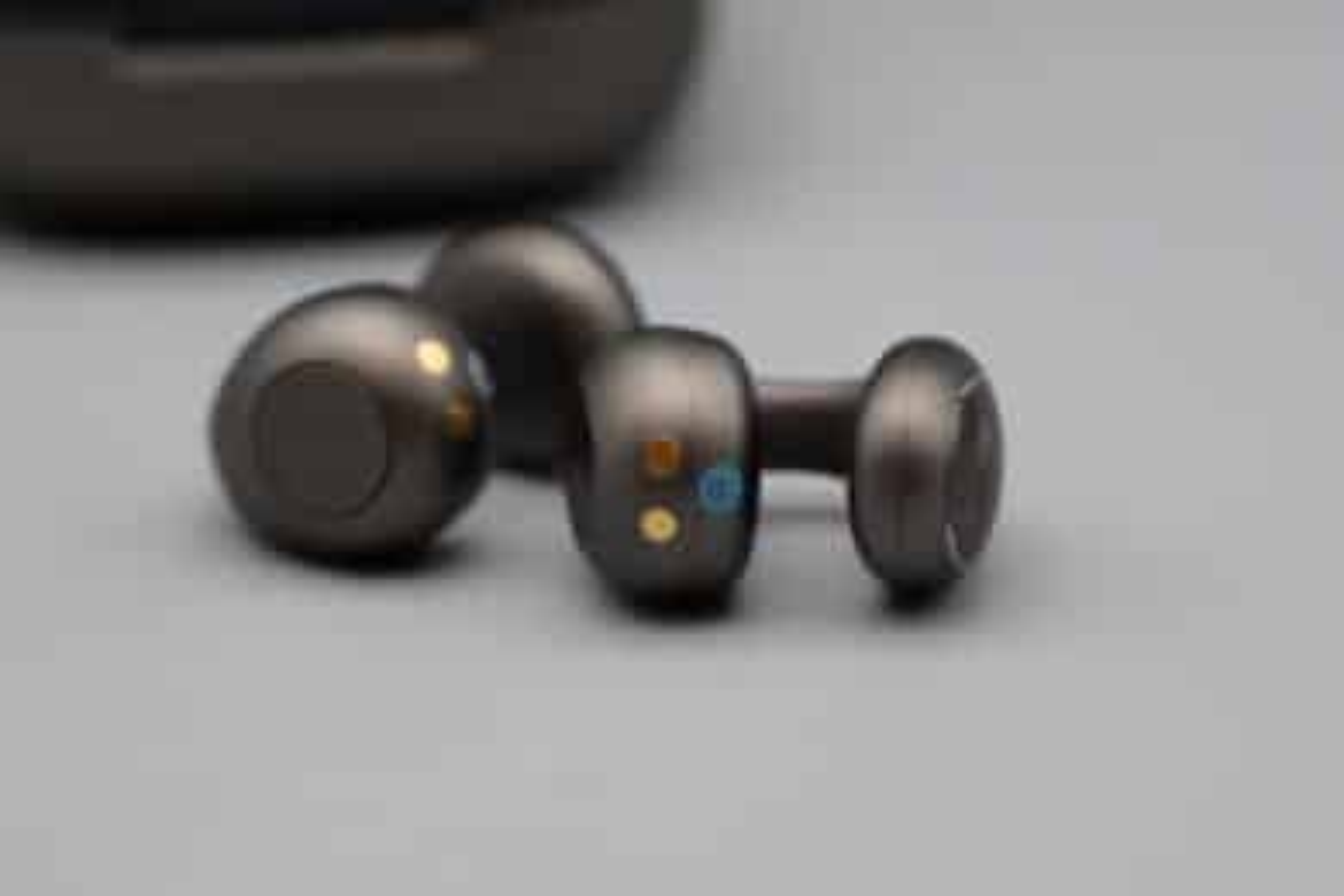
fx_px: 11199
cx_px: 672
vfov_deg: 4.6
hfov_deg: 6.9
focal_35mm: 300
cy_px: 448
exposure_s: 1/320
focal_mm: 300
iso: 2000
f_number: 8
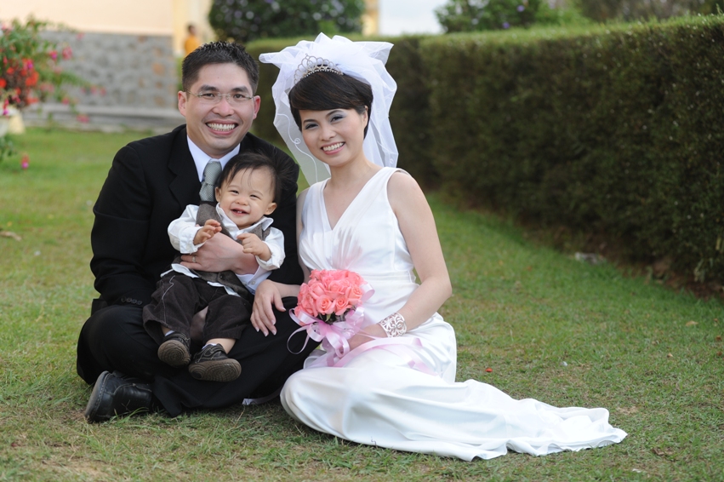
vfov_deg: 15.9
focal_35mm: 86
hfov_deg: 23.7
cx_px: 362
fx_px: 1728
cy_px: 241
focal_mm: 86
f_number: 3.5
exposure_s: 1/400
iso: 500
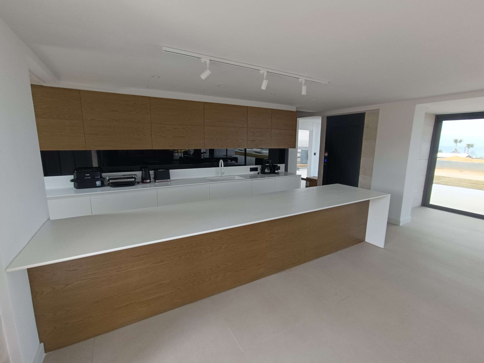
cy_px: 182
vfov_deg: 78.1
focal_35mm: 16
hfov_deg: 94.5
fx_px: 224
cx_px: 242
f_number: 2.2
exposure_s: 1/100
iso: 110
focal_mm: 1.66
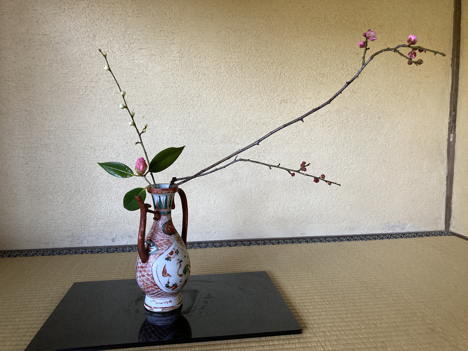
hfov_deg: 63.4
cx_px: 234
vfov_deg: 49.7
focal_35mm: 28
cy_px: 176
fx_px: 379
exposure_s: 1/60
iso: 200
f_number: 1.8
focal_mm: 3.99
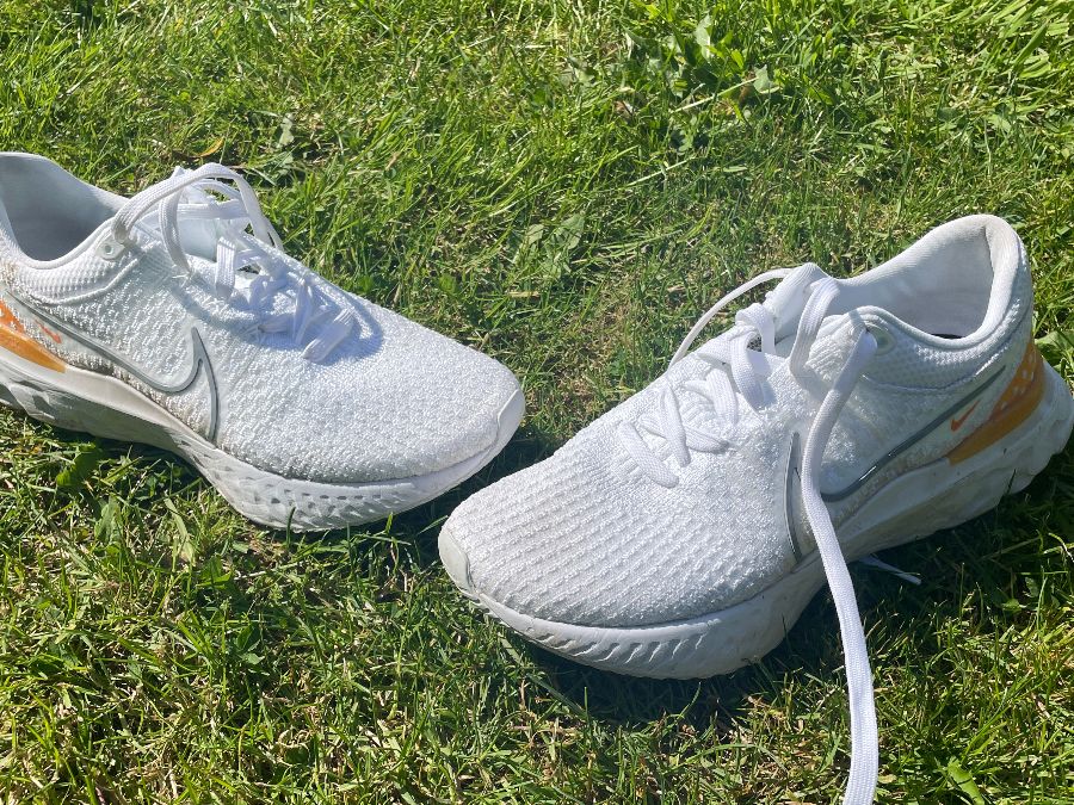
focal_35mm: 26
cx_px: 537
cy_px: 402
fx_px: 807
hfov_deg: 67.3
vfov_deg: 53.1
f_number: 1.6
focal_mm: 4.2
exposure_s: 1/4464
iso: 32
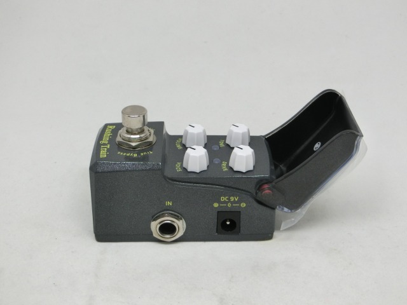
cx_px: 204
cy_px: 152
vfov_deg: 28.0
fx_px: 611
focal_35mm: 52
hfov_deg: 36.8
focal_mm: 9.3
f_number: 4.7
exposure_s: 1/125
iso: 160
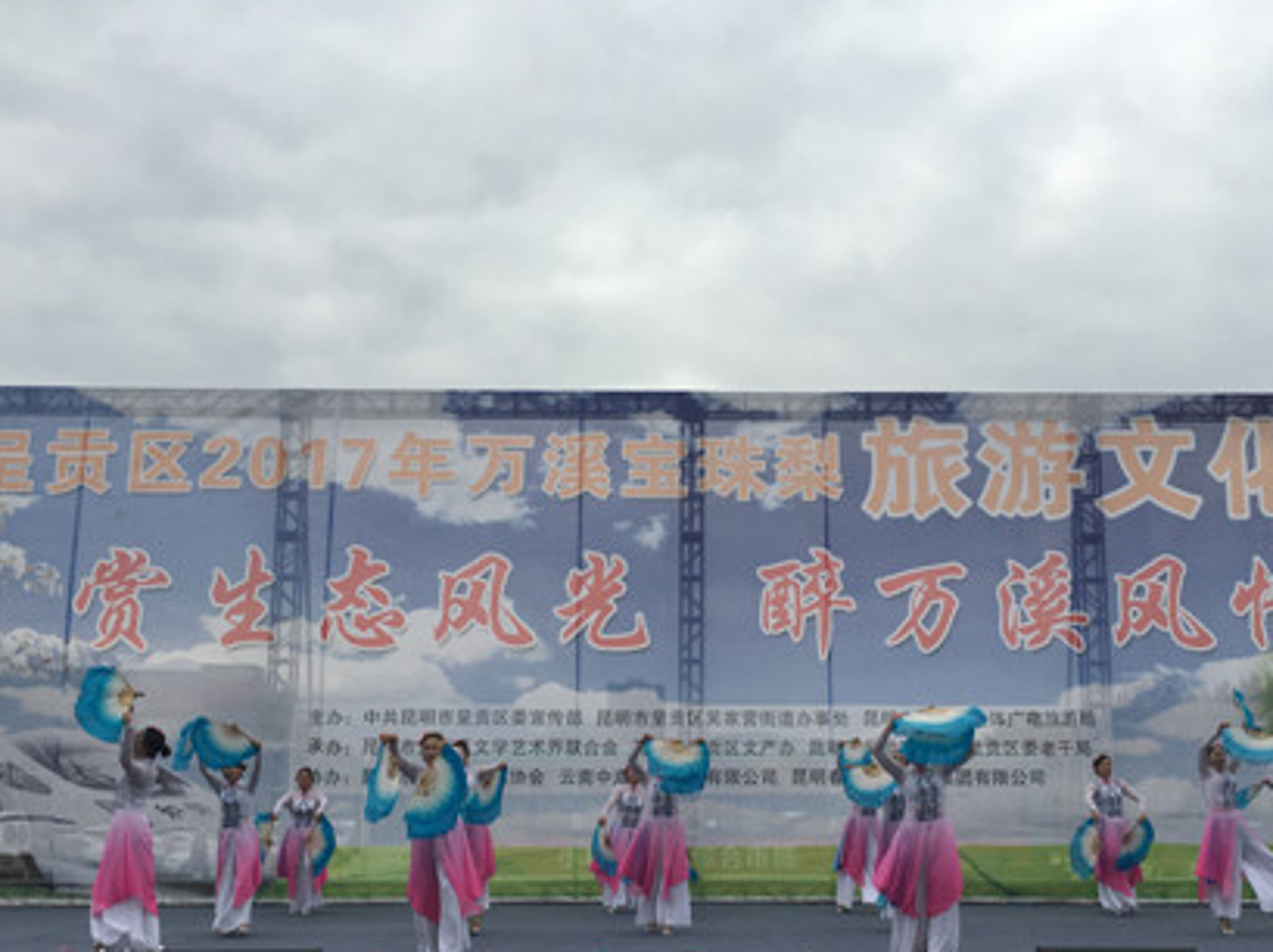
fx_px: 1433
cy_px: 554
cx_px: 697
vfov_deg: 36.7
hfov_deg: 47.8
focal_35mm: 39
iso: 25
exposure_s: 1/1672
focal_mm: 4.15
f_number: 2.2
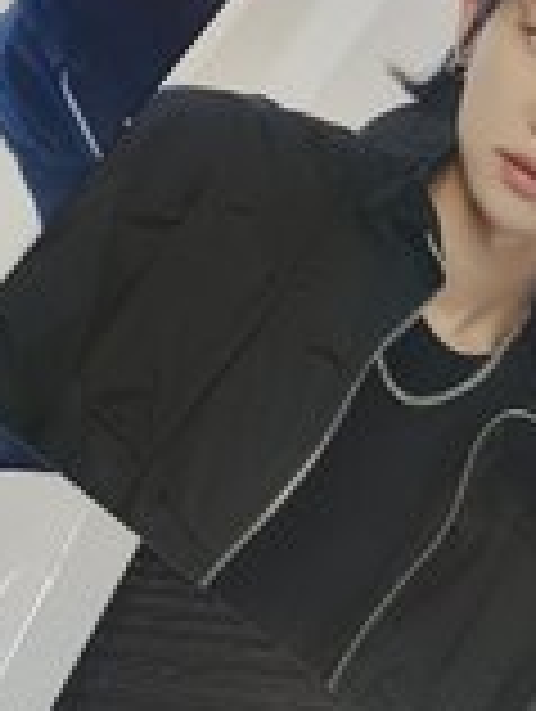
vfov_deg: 23.9
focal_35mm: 81
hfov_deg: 18.0
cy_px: 200
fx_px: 1668
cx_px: 81
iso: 499
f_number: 1.7
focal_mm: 5.31
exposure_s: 1/60
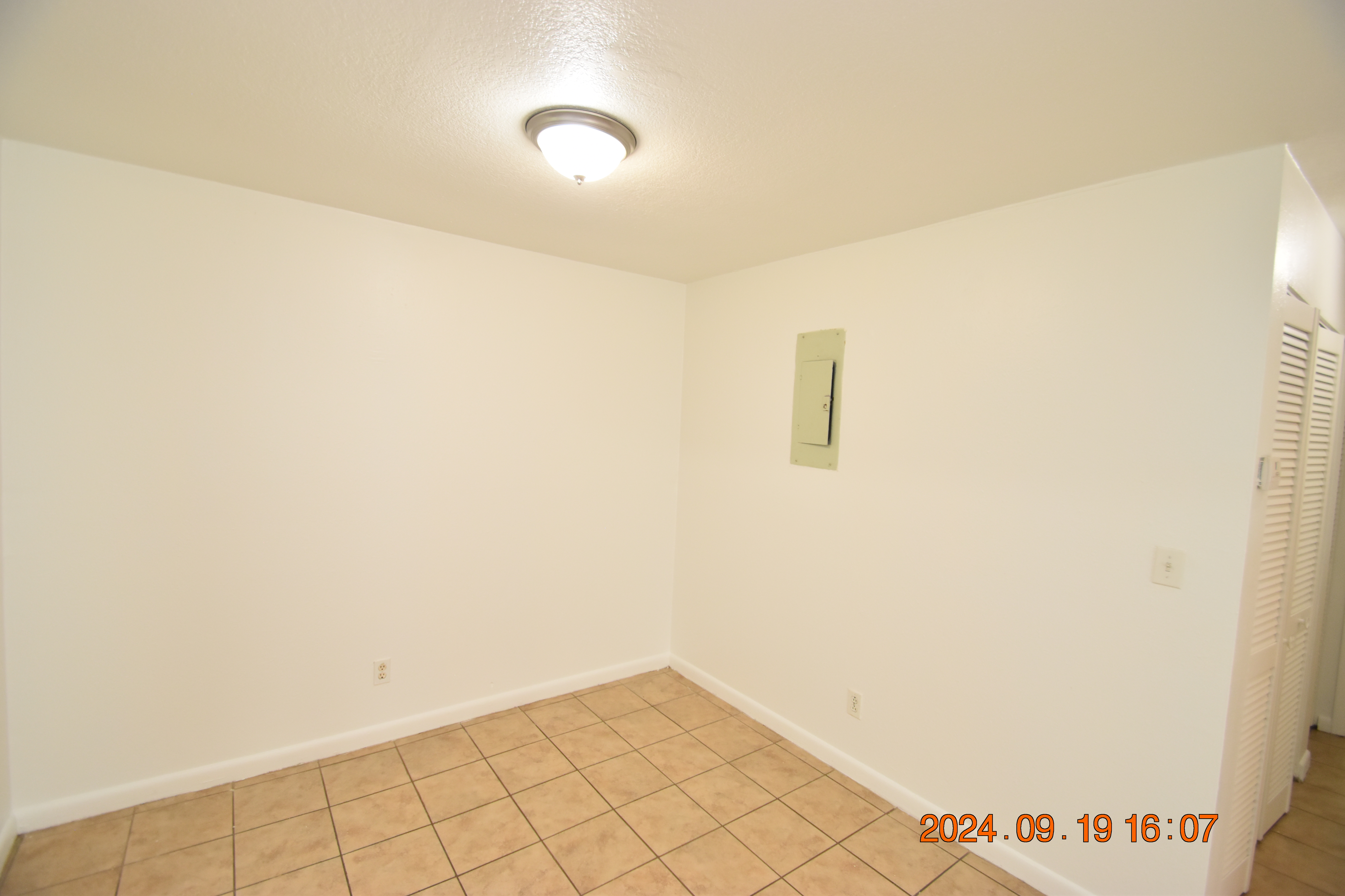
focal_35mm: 15
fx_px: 560
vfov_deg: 77.3
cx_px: 672
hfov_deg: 100.4
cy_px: 448
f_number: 4.5
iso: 800
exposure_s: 1/80
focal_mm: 10
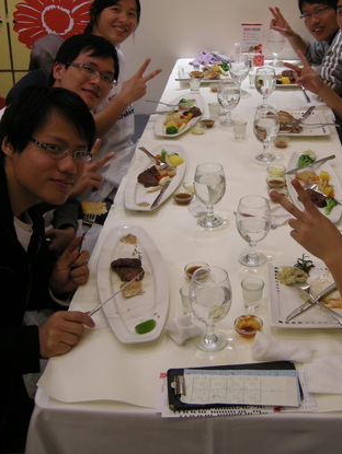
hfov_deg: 27.9
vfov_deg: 36.4
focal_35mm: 52
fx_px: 684
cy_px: 154
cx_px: 232
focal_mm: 7.5
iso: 200
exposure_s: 1/27
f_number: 2.7
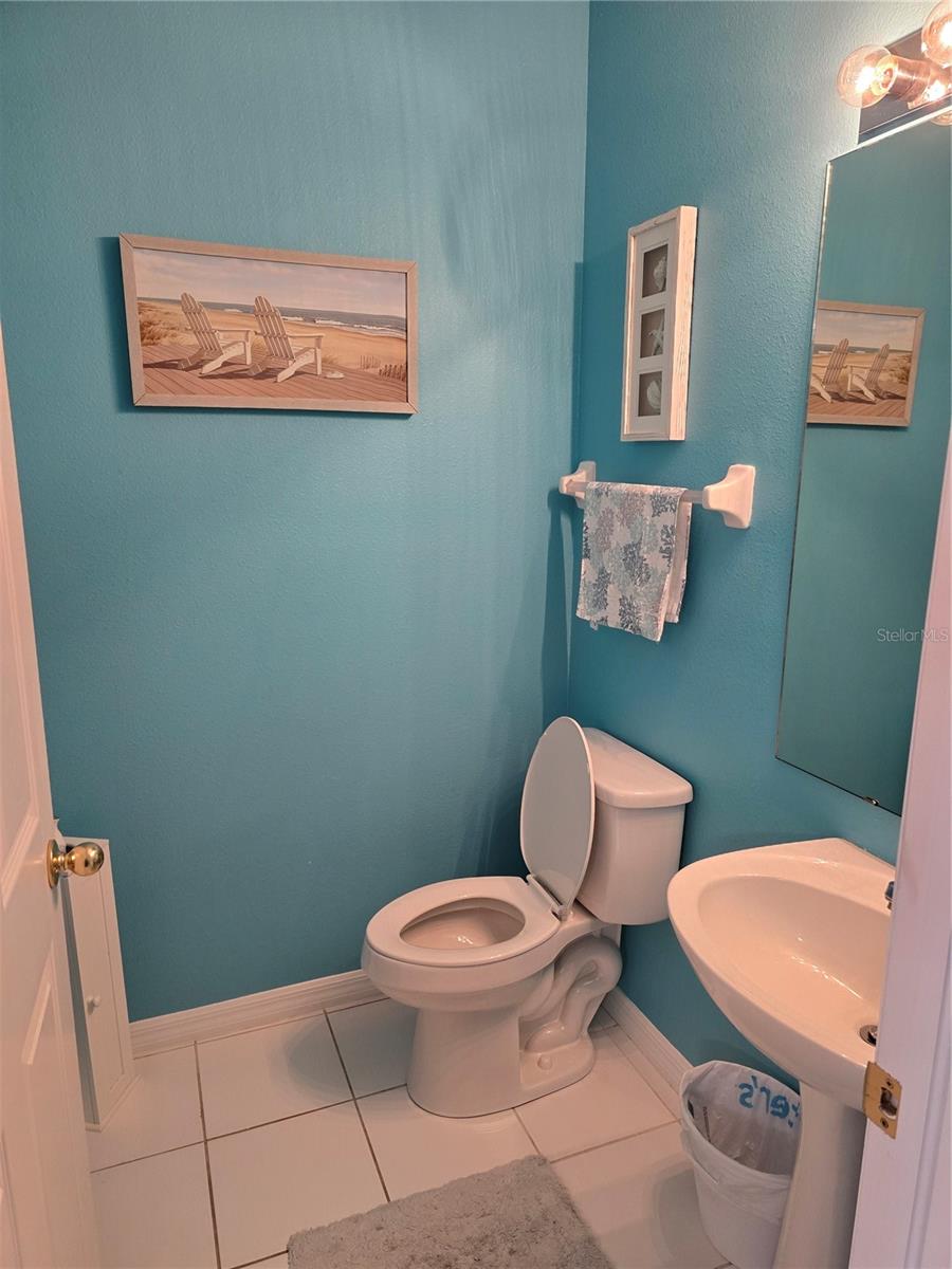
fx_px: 843
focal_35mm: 23
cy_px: 634
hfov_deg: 58.9
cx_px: 476
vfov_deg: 73.9
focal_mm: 6.3
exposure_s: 1/120
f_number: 1.7
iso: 500
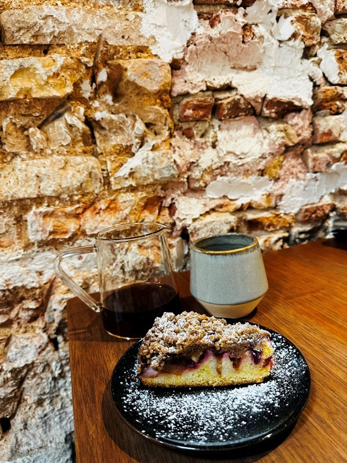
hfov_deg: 56.8
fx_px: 321
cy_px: 232
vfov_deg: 71.6
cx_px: 174
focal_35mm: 24
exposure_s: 1/50
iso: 400
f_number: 1.78
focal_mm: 6.86
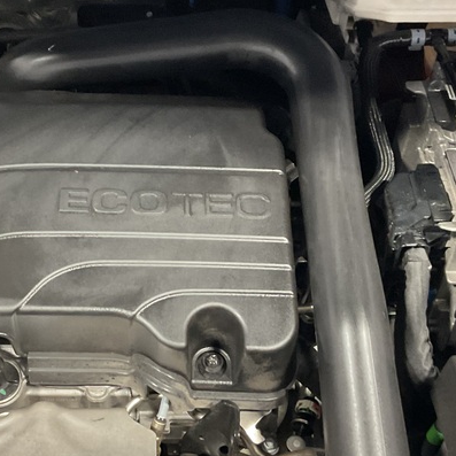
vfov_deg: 27.7
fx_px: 924
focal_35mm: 62
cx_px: 153
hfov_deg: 27.6
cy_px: 210
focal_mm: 3
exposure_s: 1/30
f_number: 1.8
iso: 320
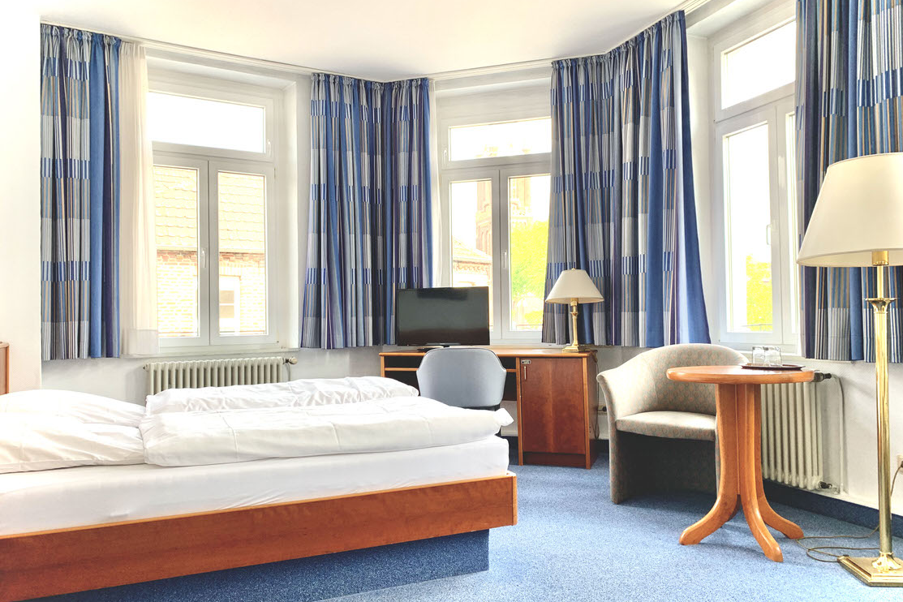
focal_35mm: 28
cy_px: 307
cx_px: 454
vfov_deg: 46.4
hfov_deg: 65.5
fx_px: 702
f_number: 1.8
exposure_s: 1/121
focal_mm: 4.25
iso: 50
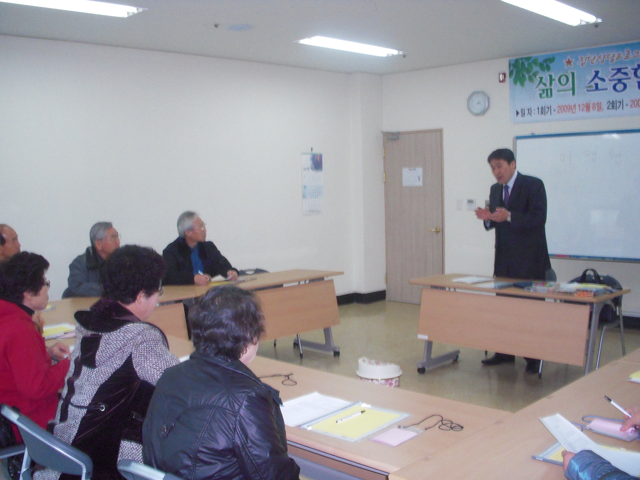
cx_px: 320
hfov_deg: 49.0
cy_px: 240
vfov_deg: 37.7
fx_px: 703
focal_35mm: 38
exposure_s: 1/160
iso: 500
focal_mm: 6.3
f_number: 3.3
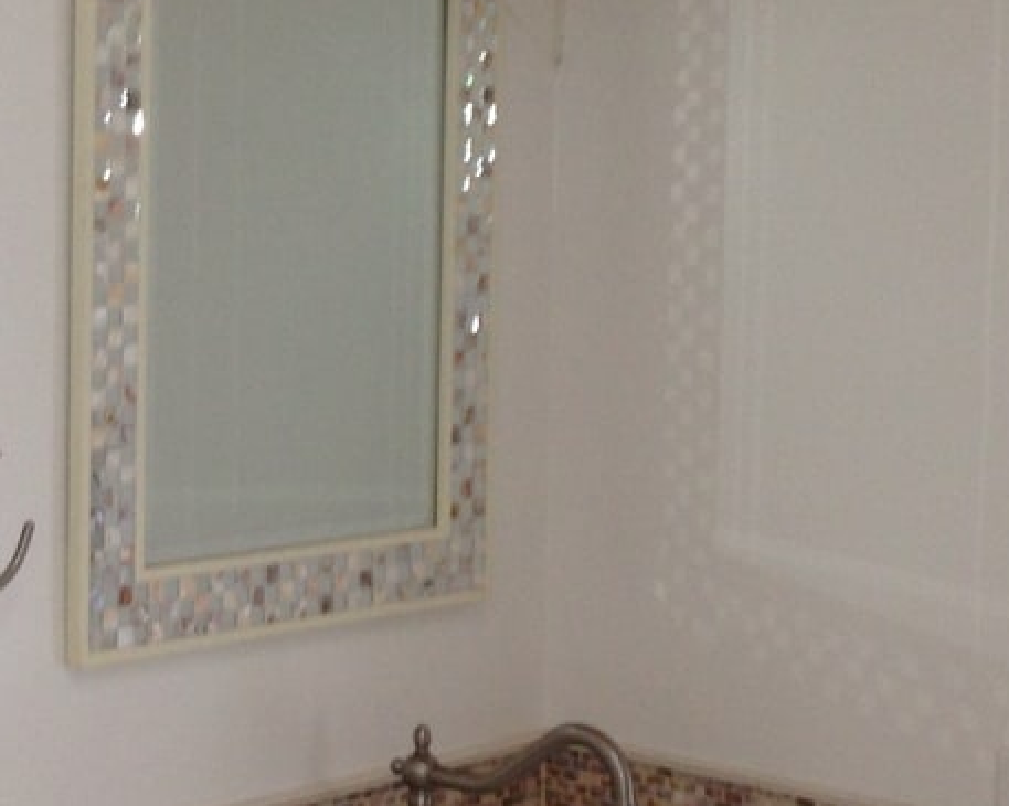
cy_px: 256
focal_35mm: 94
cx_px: 41
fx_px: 2805
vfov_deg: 16.3
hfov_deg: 19.9
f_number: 2.4
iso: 80
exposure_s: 1/20
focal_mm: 4.13
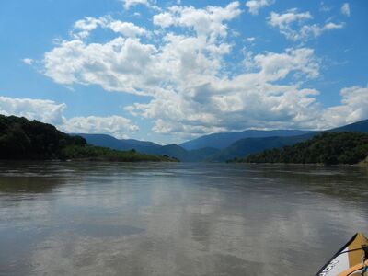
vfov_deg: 54.9
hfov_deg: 69.4
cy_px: 138
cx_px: 184
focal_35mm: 25
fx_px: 266
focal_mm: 4.5
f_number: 7
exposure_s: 1/1000
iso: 160
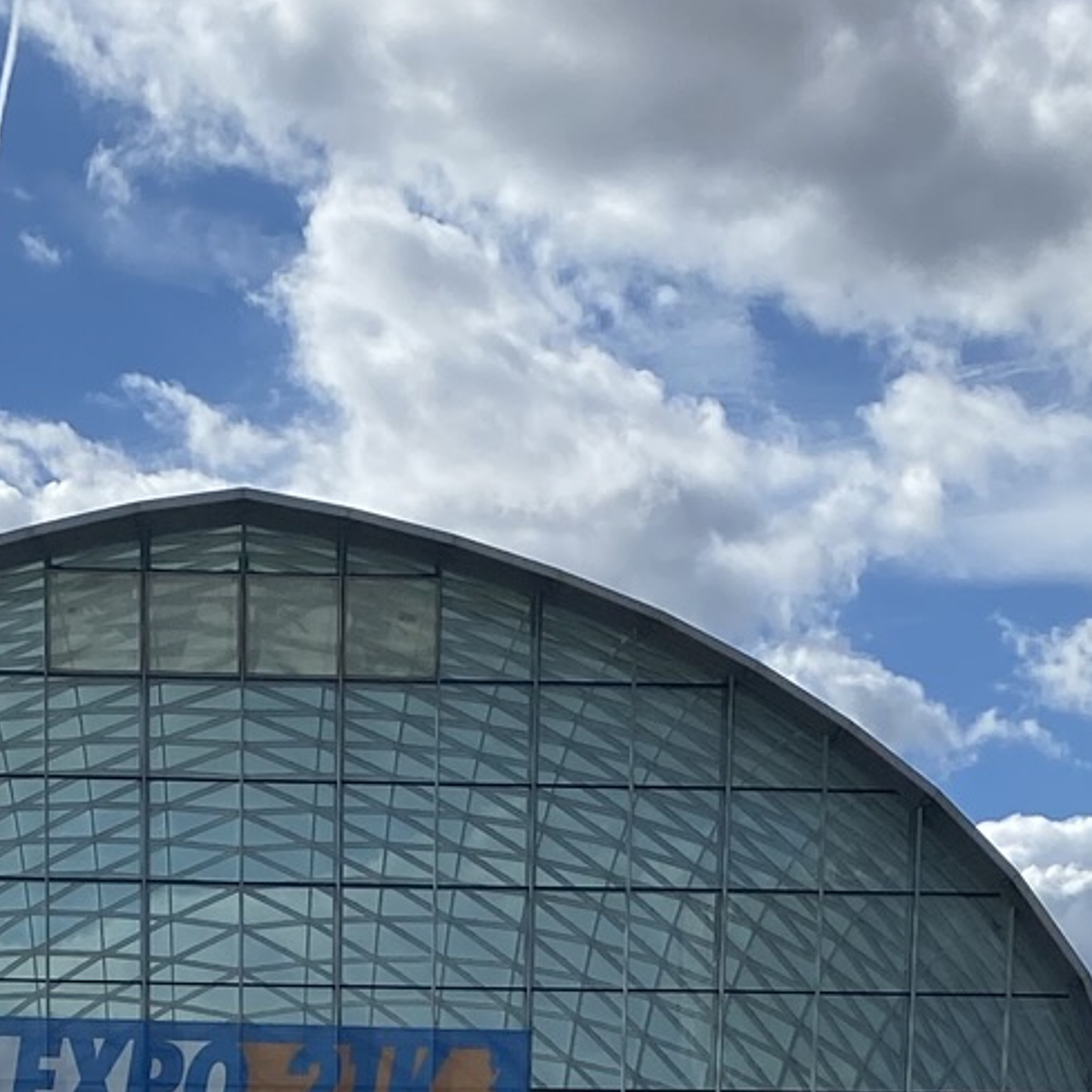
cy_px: 2079
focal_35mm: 94
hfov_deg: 18.4
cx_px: 364
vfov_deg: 15.4
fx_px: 3355
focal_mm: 4.25
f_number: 1.8
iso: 32
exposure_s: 1/7194
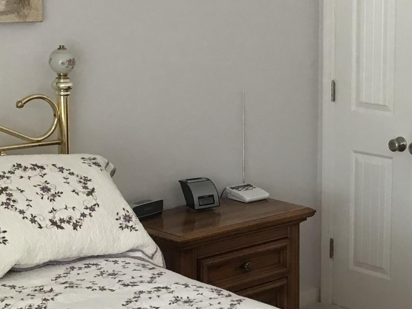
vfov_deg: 18.2
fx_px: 964
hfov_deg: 23.8
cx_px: 317
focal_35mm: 81
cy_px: 164
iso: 64
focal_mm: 3.3
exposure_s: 1/30
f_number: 2.4
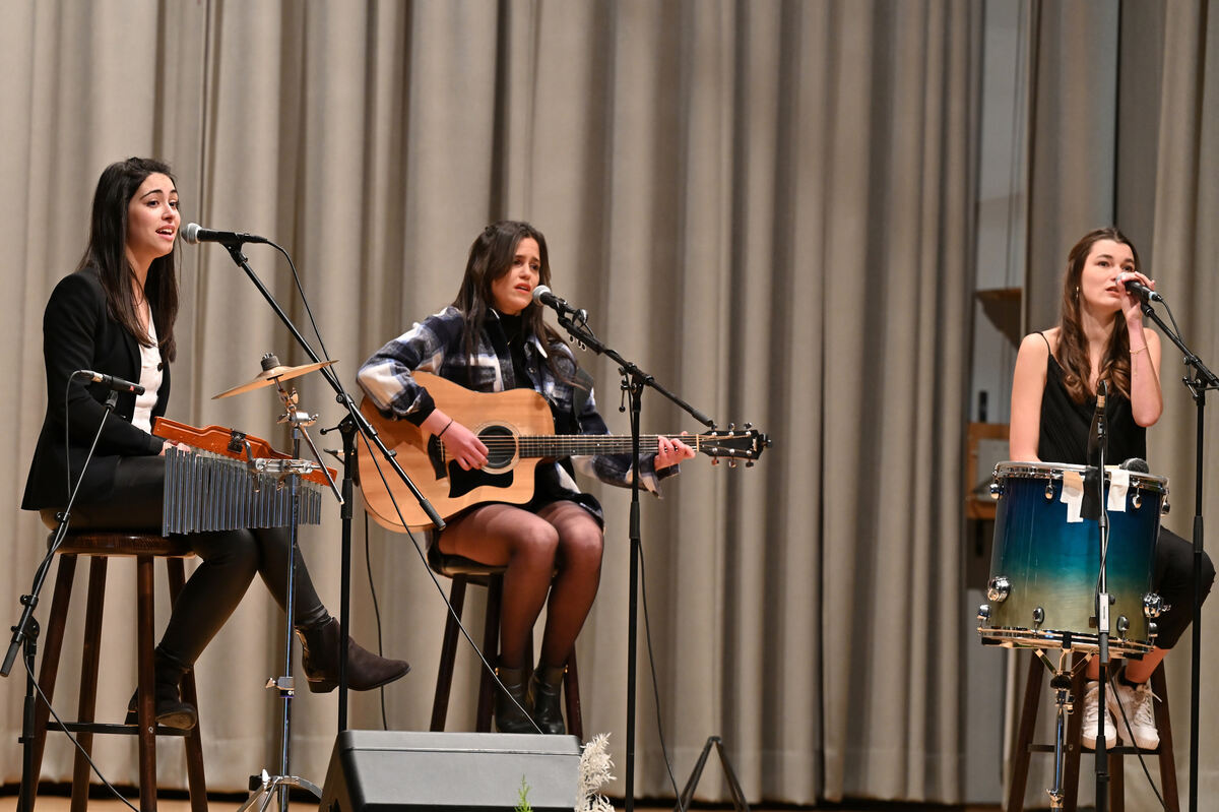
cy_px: 406
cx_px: 610
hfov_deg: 14.7
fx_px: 4738
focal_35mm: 140
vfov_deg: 9.8
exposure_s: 1/320
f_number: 4
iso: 1600
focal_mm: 140
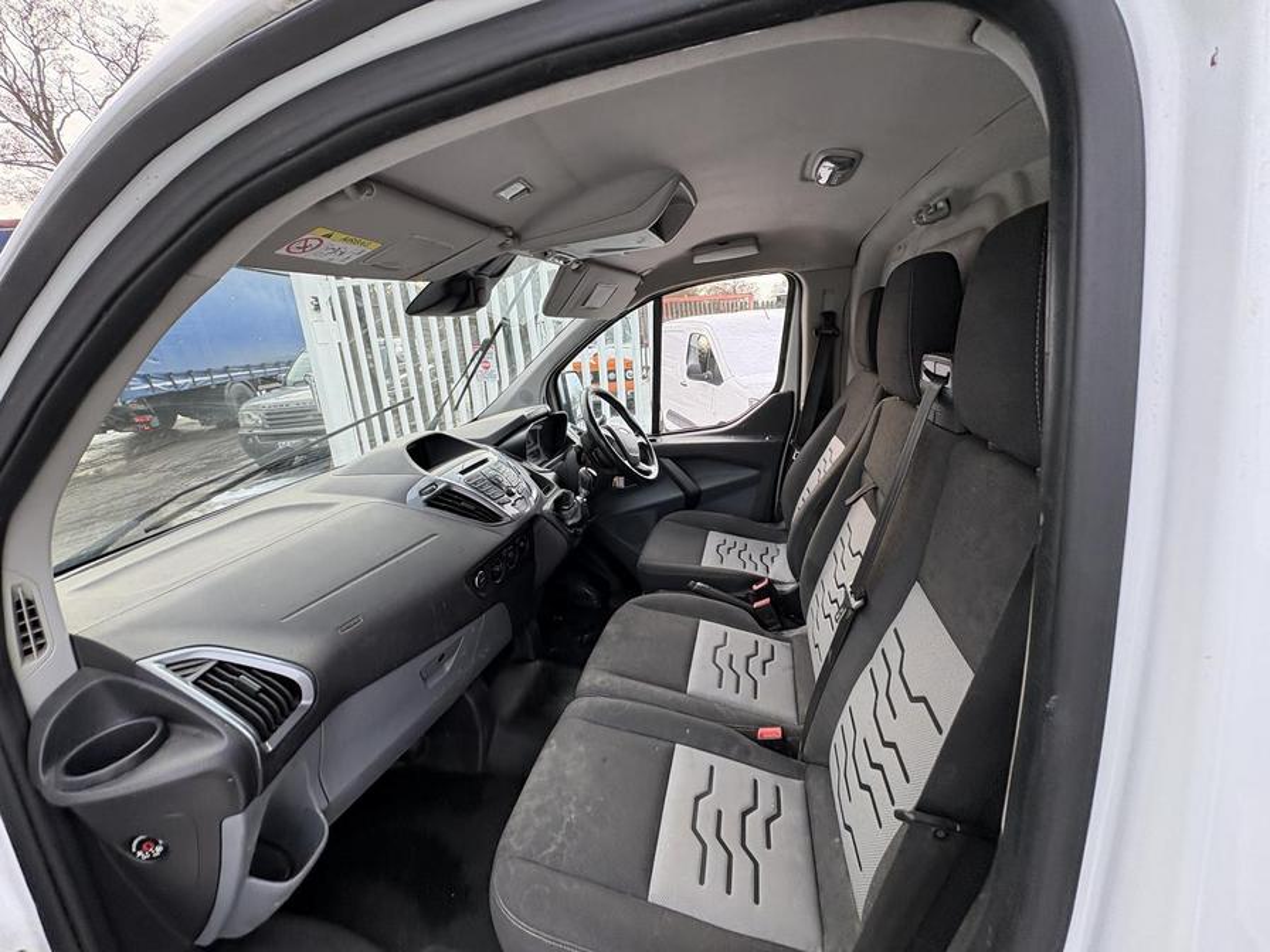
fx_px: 514
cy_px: 476
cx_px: 635
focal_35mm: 14
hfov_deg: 102.1
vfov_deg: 85.7
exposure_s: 1/136
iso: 64
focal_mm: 2.22
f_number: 2.2
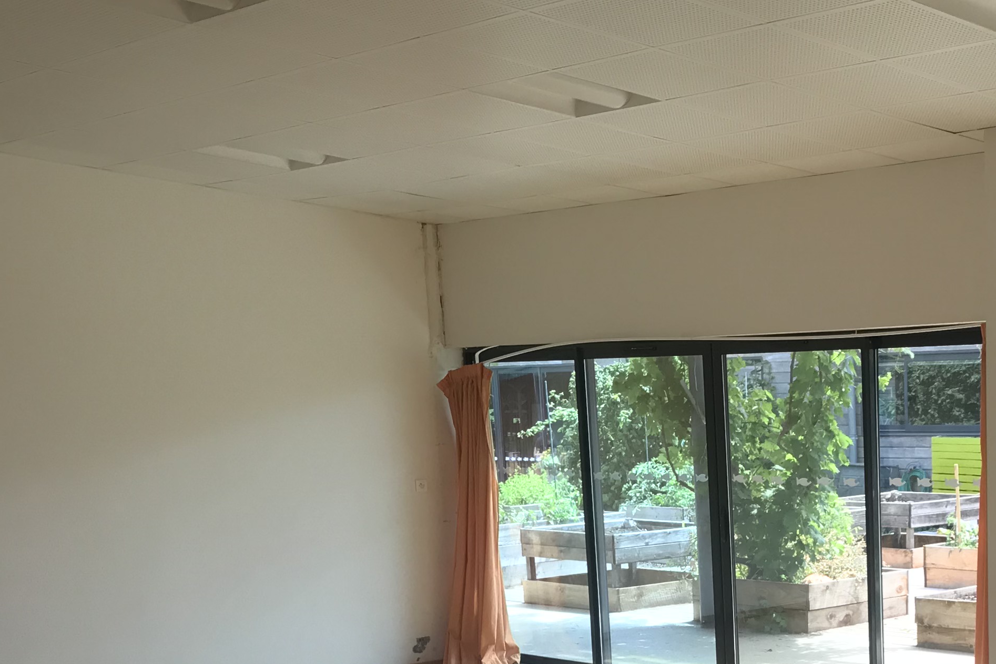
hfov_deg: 31.3
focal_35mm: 62
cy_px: 692
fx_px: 1715
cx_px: 839
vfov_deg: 21.0
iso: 40
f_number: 1.8
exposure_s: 1/93
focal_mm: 3.99
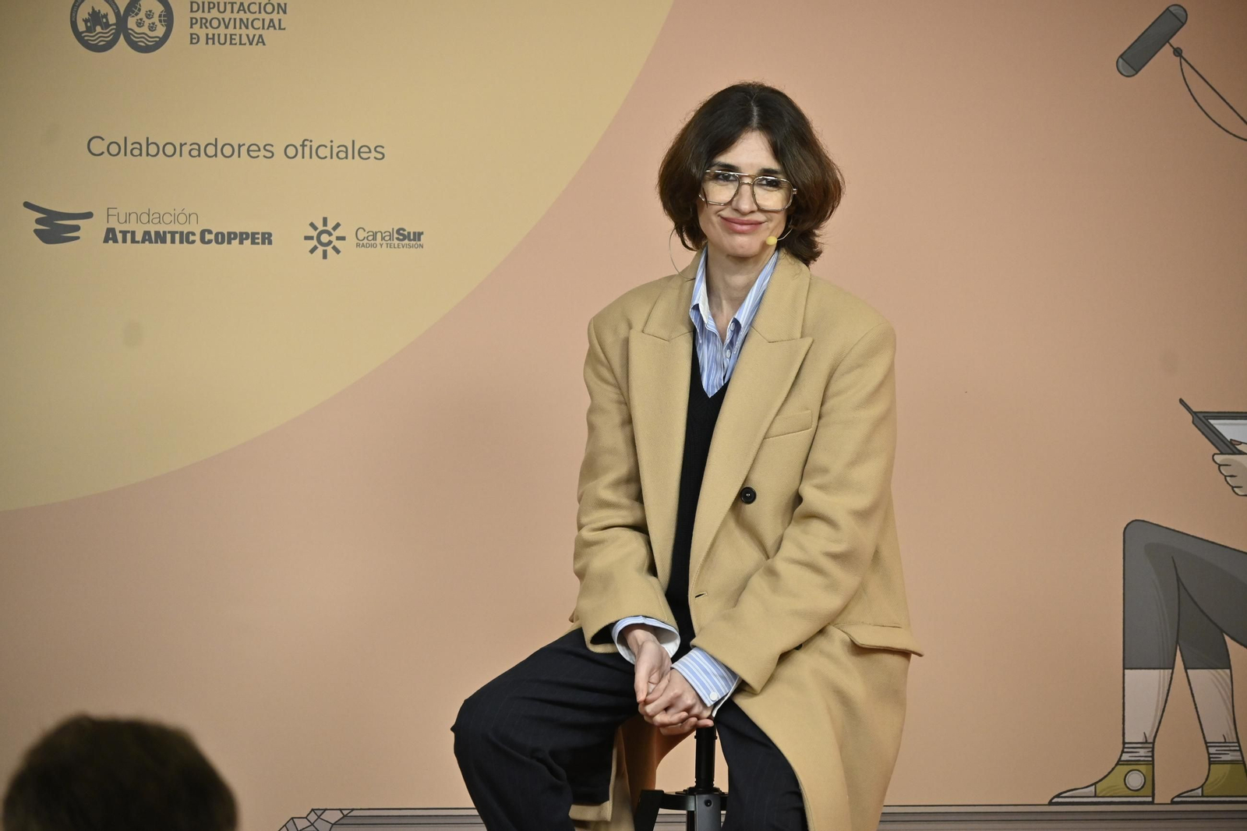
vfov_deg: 6.5
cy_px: 416
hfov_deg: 9.8
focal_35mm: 210
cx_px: 624
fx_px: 7272
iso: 1600
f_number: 5.3
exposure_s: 1/320
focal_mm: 140
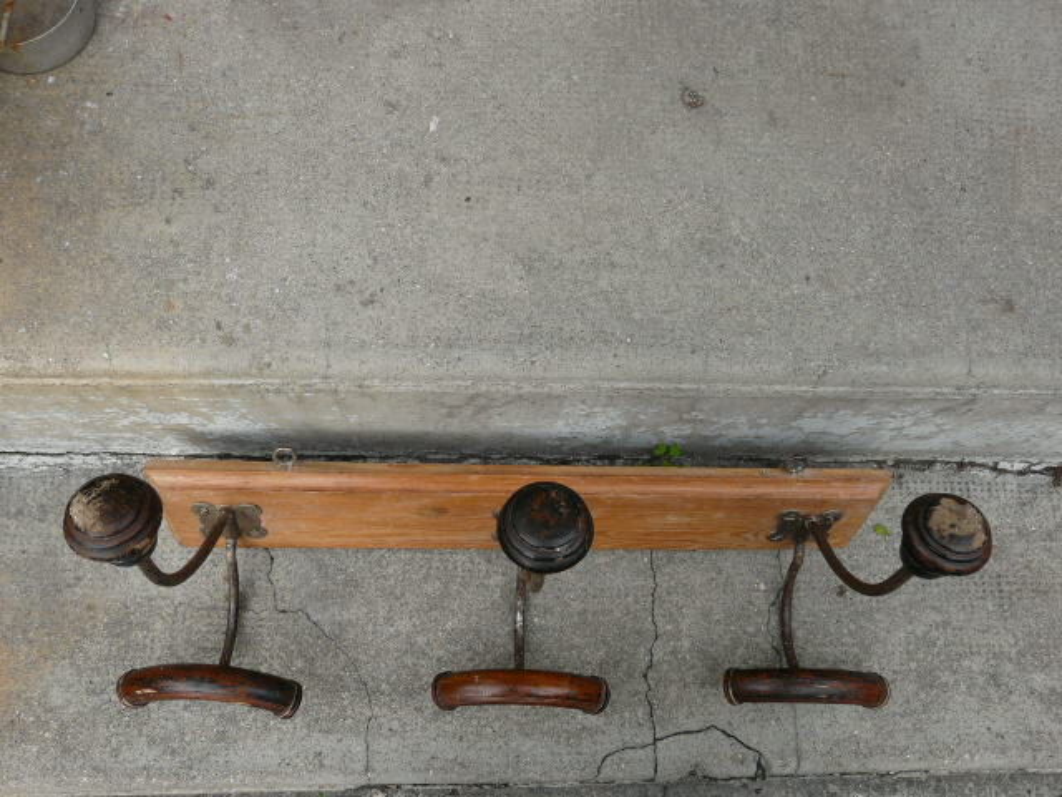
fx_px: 859
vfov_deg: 49.7
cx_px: 531
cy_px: 398
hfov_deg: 63.4
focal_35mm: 28
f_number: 3.2
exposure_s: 1/100
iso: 100
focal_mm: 4.6
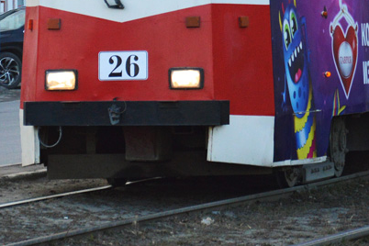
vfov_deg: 3.8
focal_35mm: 358
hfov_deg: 5.8
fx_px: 3669
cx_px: 263
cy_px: -109
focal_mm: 80
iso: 400
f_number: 5.6
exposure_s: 1/250
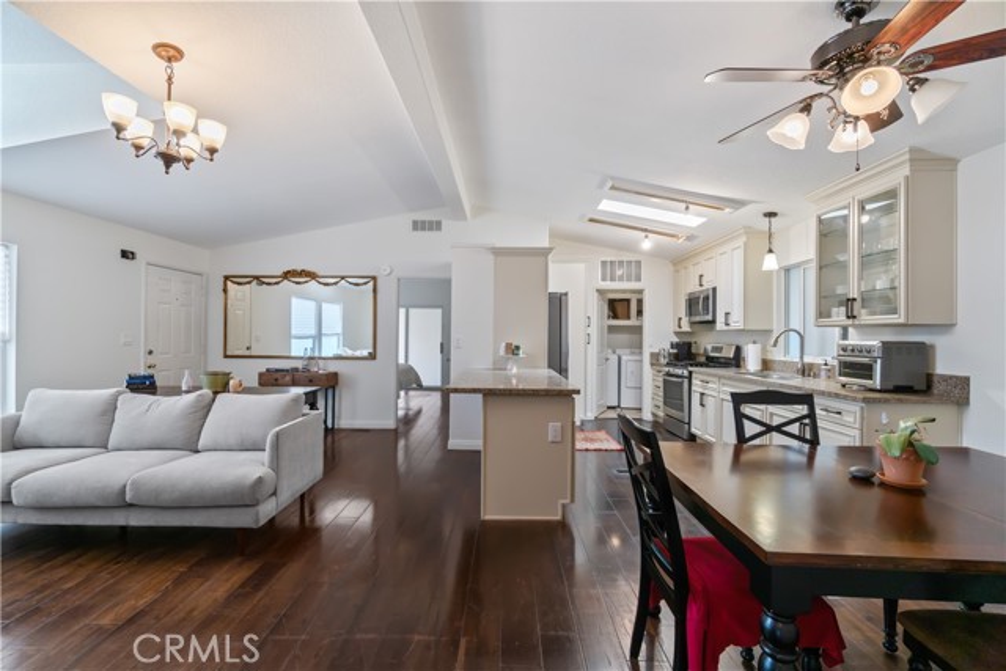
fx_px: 419
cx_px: 503
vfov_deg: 77.4
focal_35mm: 15
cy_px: 336
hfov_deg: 100.4
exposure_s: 1/30
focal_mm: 10
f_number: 5.6
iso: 200
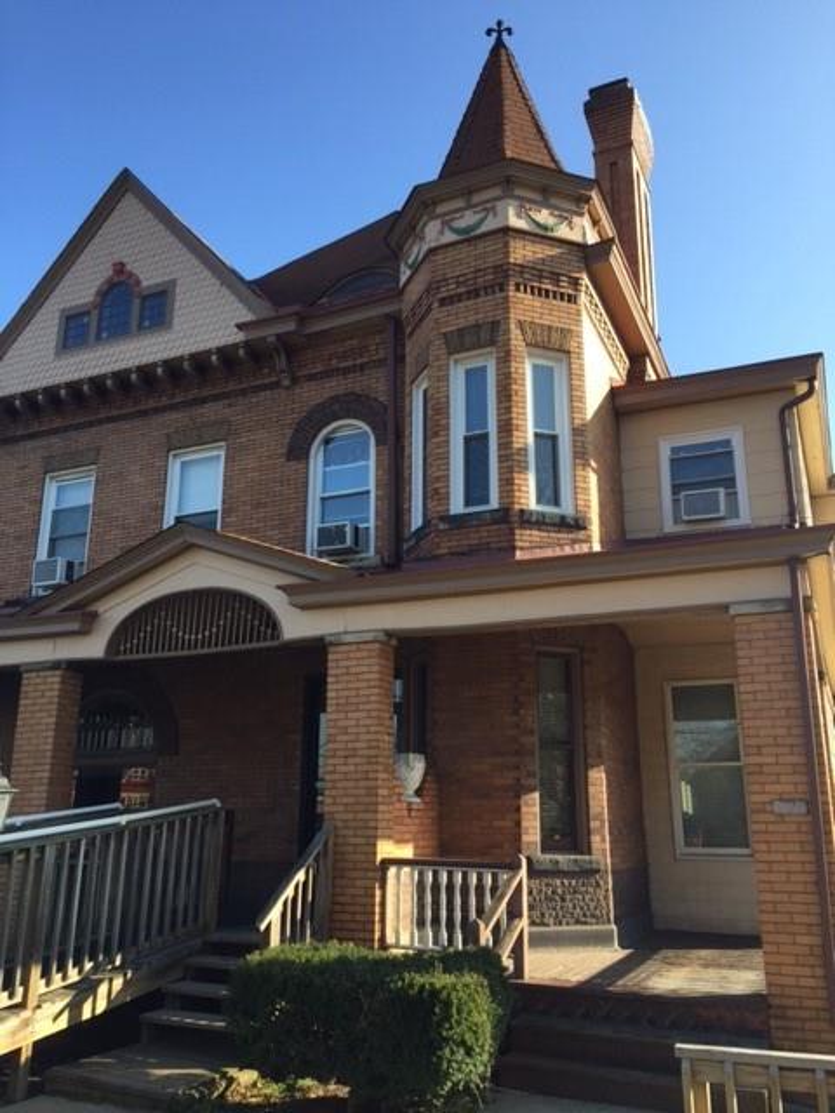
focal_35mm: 29
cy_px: 556
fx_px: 933
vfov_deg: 61.7
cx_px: 418
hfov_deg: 48.2
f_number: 2.2
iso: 32
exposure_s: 1/590
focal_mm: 4.15
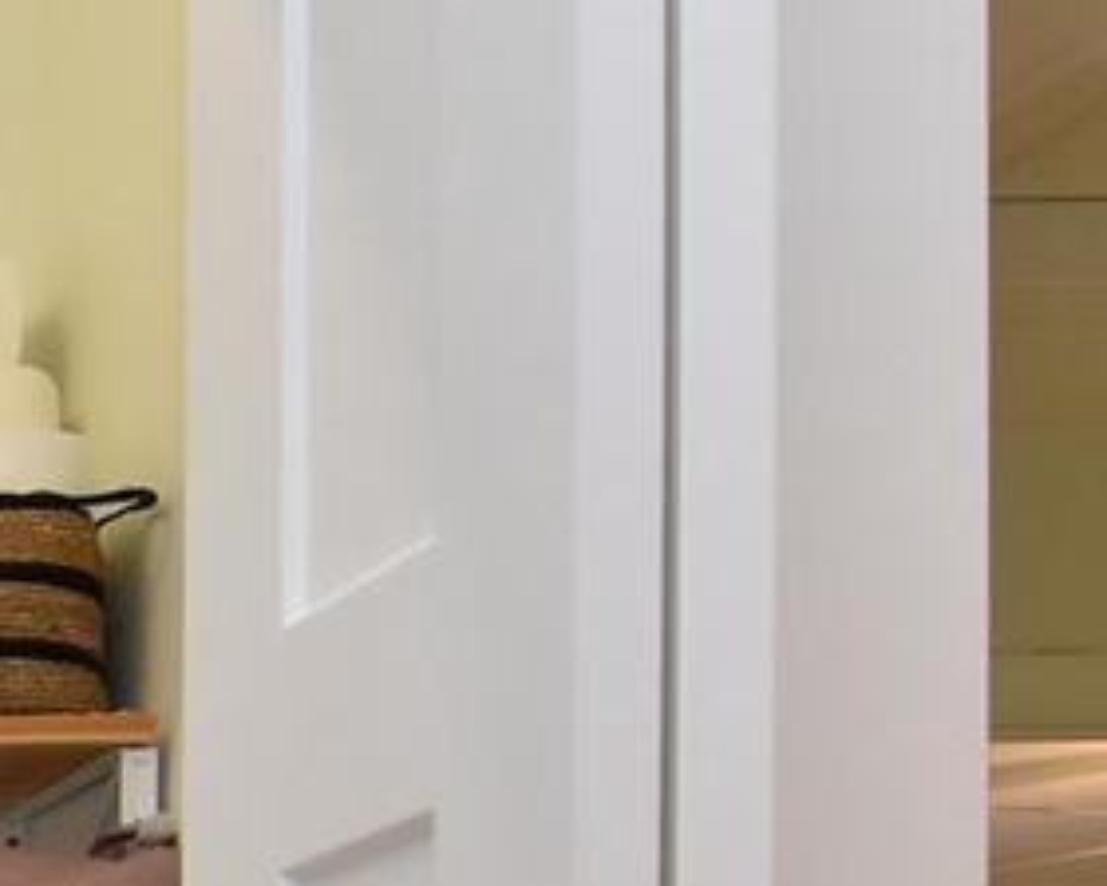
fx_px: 2850
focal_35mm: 87
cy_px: 1487
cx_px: -1170
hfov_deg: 16.3
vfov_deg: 15.6
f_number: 6.3
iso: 800
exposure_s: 1/60
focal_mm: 12
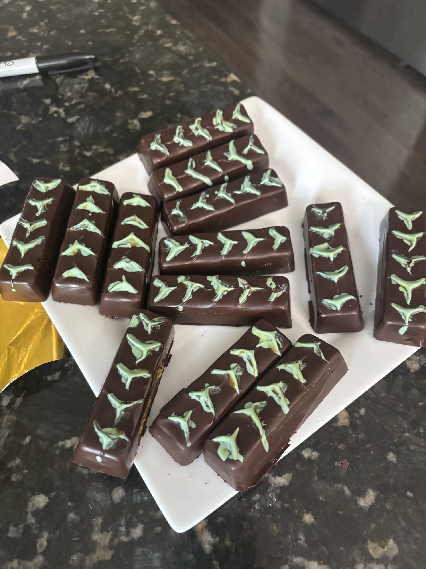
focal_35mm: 26
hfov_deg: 53.1
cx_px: 213
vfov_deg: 67.3
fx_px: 427
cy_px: 284
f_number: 1.6
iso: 500
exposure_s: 1/60
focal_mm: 5.96
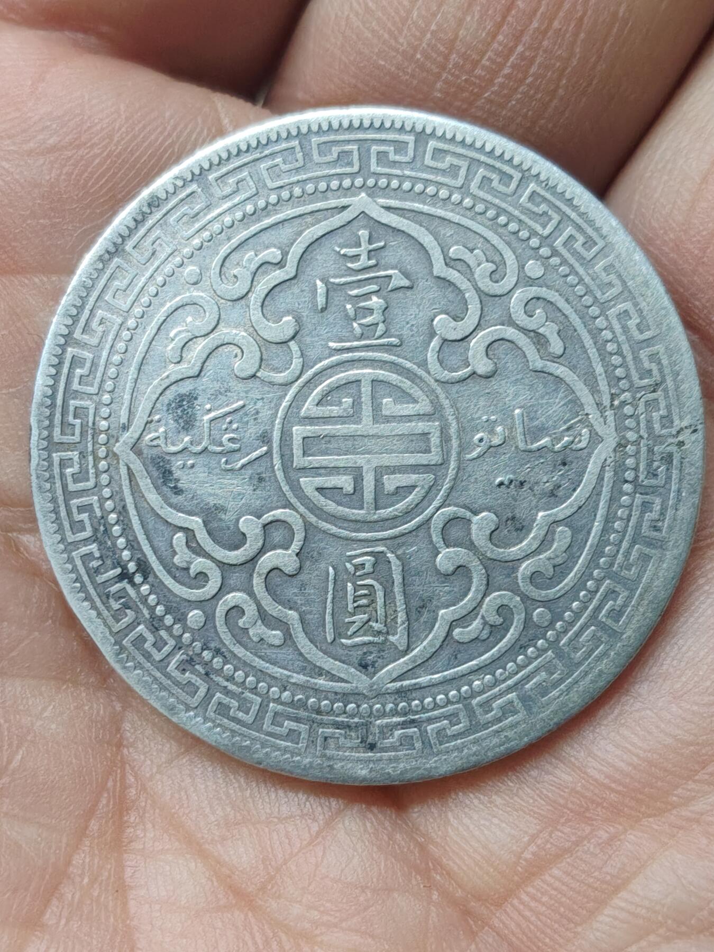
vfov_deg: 37.5
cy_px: 476
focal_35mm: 51
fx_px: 1403
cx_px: 357
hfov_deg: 28.6
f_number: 1.88
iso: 767
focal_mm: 4.84
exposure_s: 1/60
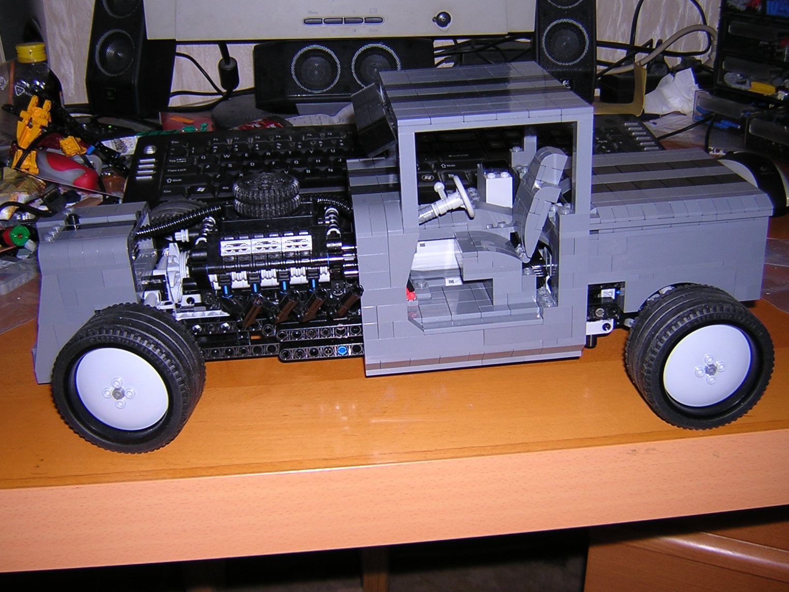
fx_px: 866
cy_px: 283
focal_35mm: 38
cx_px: 406
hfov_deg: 49.0
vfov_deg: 37.7
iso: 100
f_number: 2.6
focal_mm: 4.7
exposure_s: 1/60.1
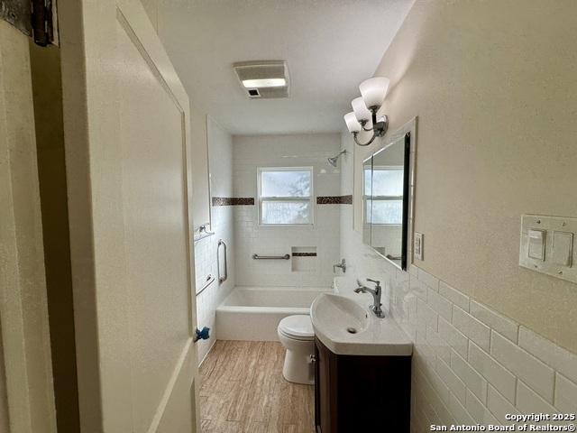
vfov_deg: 85.7
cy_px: 216
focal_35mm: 14
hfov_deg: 102.1
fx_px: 233
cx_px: 288
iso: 40
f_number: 2.2
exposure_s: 1/373
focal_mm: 2.22
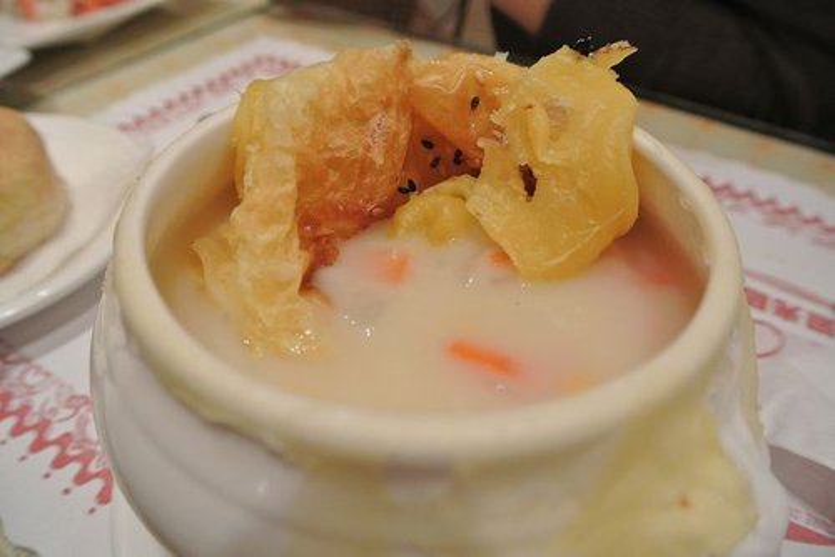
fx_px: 627
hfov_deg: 67.4
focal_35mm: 27
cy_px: 278
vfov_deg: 48.0
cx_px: 418
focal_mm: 10
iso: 800
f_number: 3.5
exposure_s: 1/30
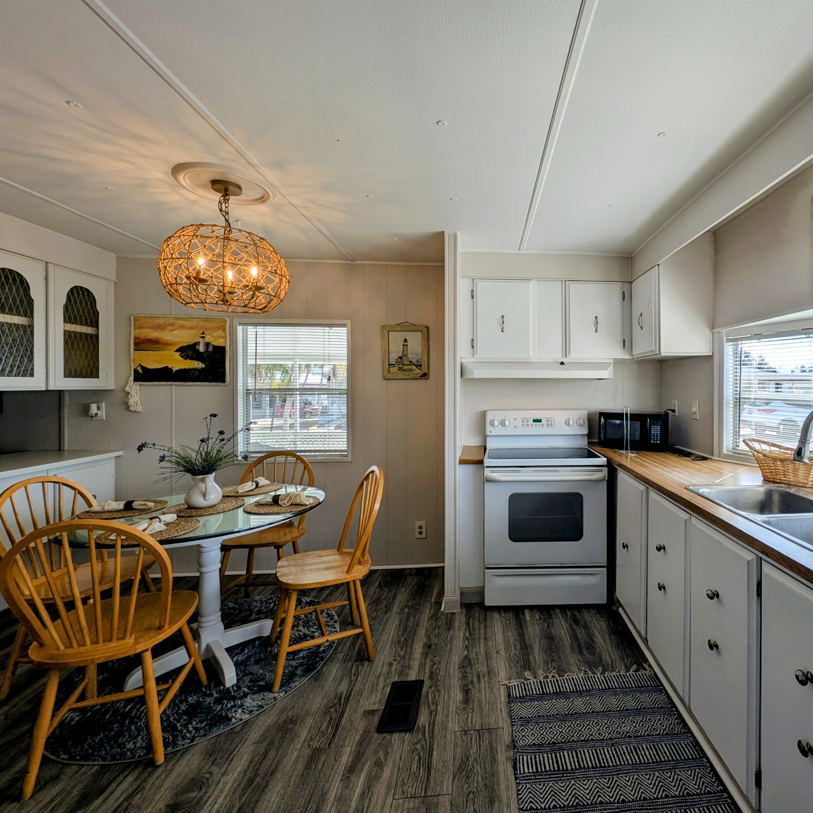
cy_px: 387
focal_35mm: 15
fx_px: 399
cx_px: 521
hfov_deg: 88.8
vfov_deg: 91.1
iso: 42
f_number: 1.95
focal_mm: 2.23
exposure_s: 1/918
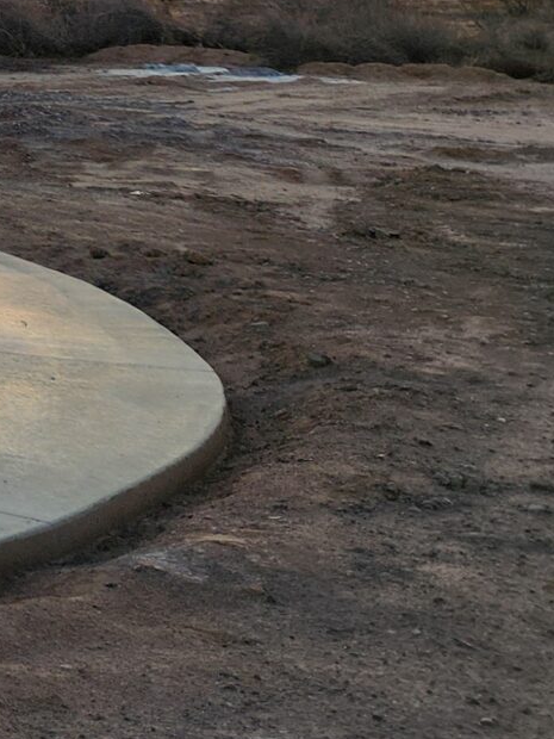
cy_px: -114
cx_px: -940
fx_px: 2027
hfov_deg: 11.5
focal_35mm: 95
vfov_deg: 19.6
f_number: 1.8
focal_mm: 5.4
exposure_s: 1/514
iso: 20
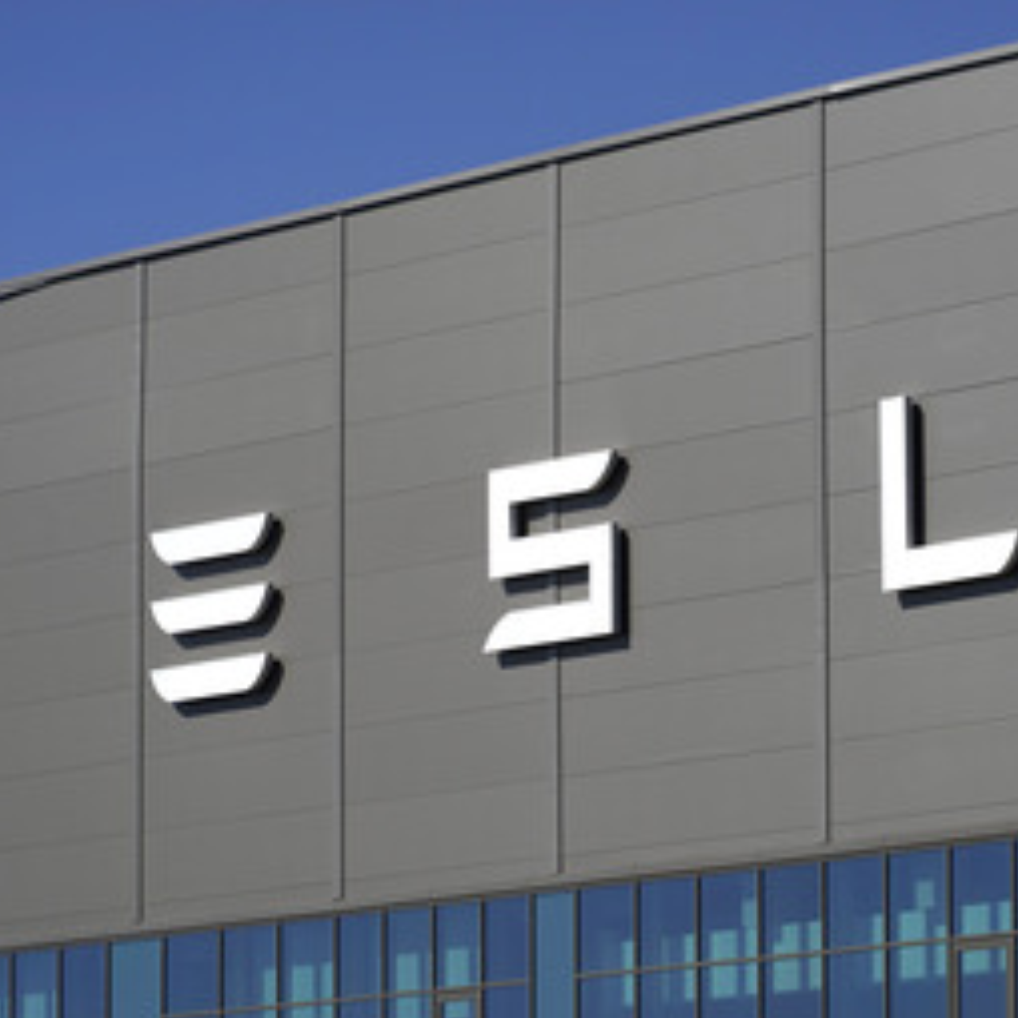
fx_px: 7486
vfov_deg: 7.8
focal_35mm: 225
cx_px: 659
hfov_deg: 7.8
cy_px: 501
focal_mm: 149
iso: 100
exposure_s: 1/1000
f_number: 8
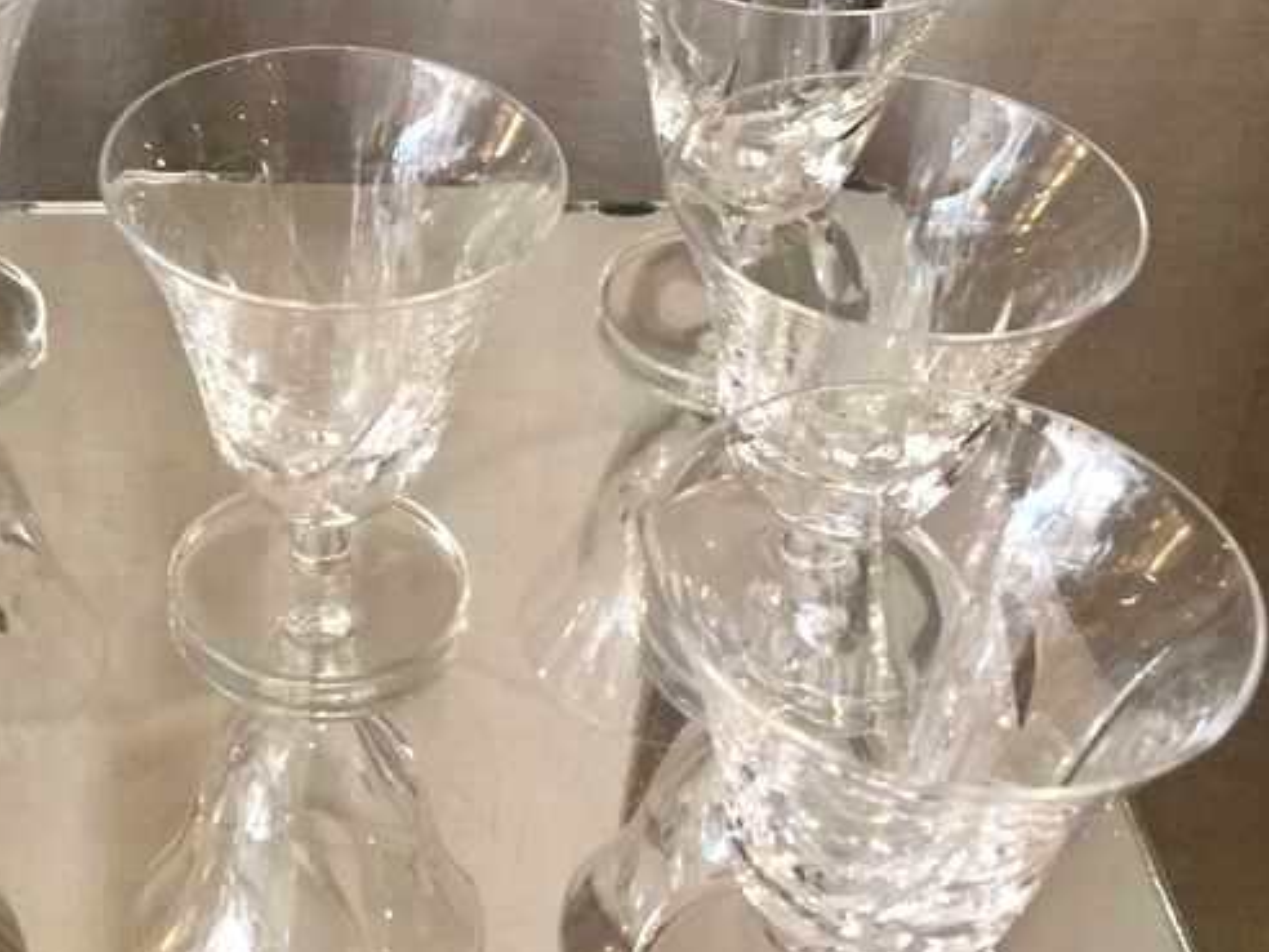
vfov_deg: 24.8
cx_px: 299
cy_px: 366
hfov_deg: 32.0
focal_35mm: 59
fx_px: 2163
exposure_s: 1/33
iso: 200
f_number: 2.2
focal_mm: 4.15
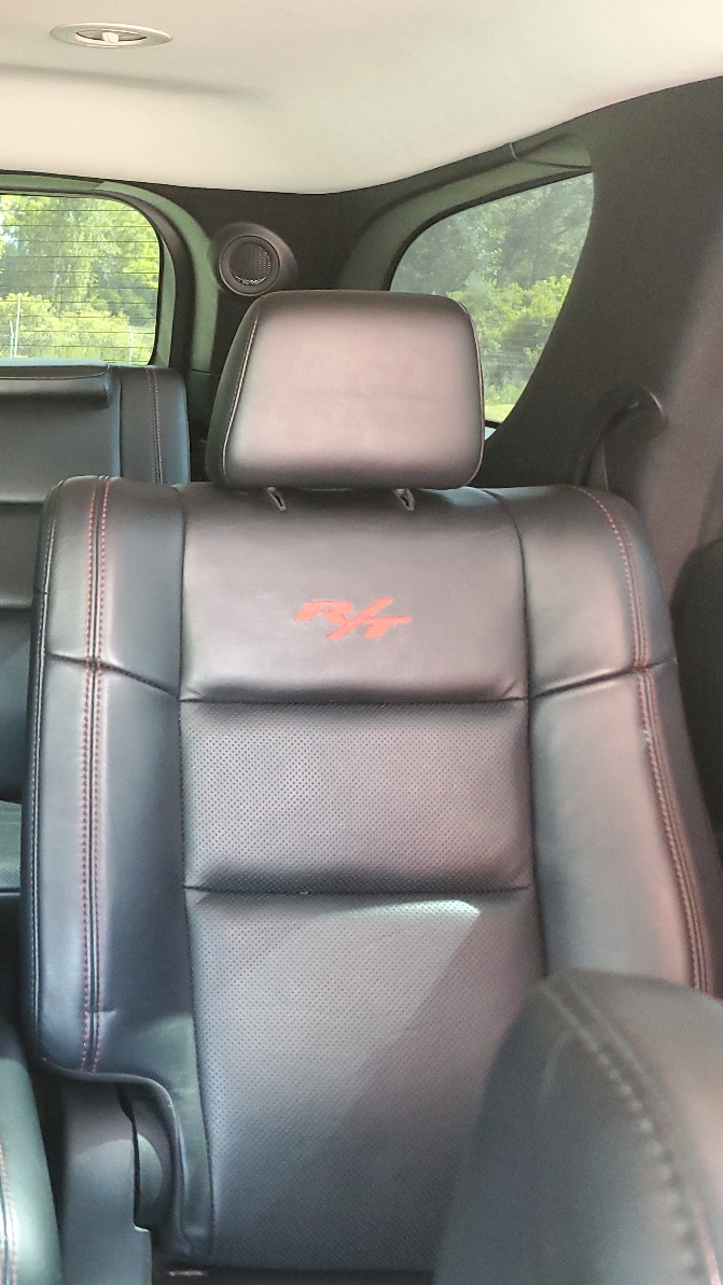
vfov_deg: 52.8
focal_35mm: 38
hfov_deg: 27.8
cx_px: -121
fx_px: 1295
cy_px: 641
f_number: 1.5
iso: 292
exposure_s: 1/40
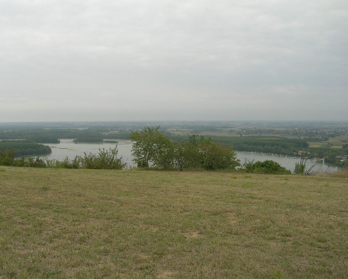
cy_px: 138
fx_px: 381
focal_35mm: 37
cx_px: 167
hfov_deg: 49.1
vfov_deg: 40.1
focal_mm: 5.4
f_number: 4.8
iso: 50
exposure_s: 1/453
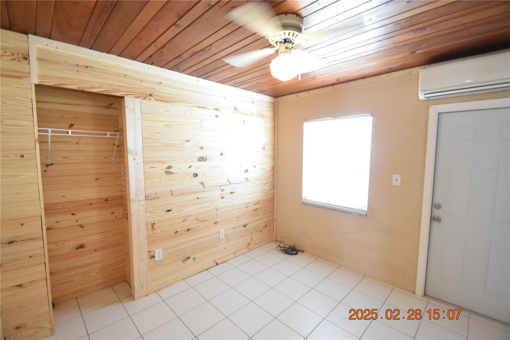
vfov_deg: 77.3
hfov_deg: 100.4
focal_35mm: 15
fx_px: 212
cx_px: 255
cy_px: 170
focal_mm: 10
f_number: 3.5
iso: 1250
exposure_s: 1/60
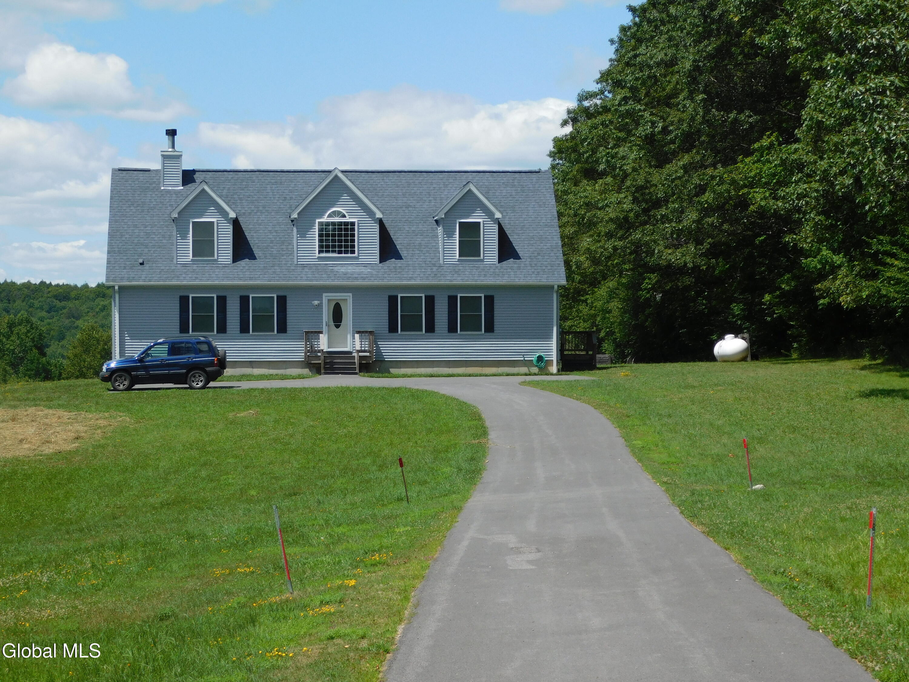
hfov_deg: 21.5
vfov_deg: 16.2
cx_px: 454
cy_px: 341
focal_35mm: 91
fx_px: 2390
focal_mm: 16.1
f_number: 4.5
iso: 125
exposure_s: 1/800
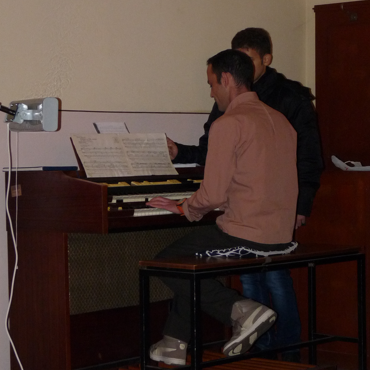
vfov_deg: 17.0
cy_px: 140
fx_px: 1233
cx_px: 162
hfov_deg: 17.1
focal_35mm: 102
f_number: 3.2
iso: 250
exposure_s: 1/30
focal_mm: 9.8
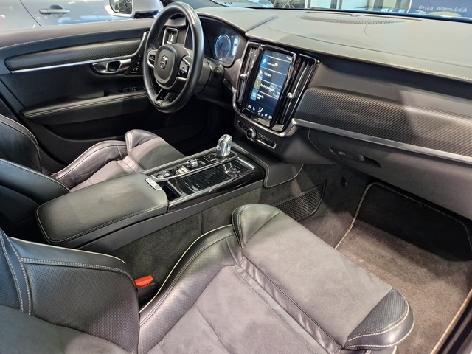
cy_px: 177
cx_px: 236
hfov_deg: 73.9
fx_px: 314
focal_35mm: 23
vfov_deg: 58.9
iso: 640
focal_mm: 5.4
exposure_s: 1/100
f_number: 1.8
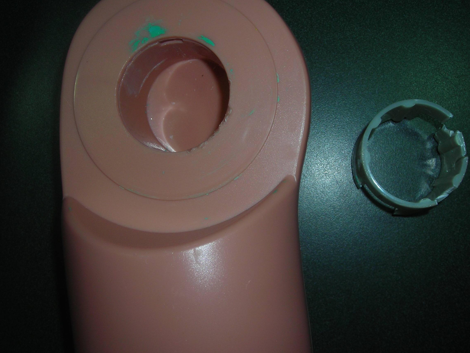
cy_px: 170
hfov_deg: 43.9
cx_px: 234
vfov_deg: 33.6
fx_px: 584
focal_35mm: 43
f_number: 3.2
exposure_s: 1/60.1
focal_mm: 6.3
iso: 50
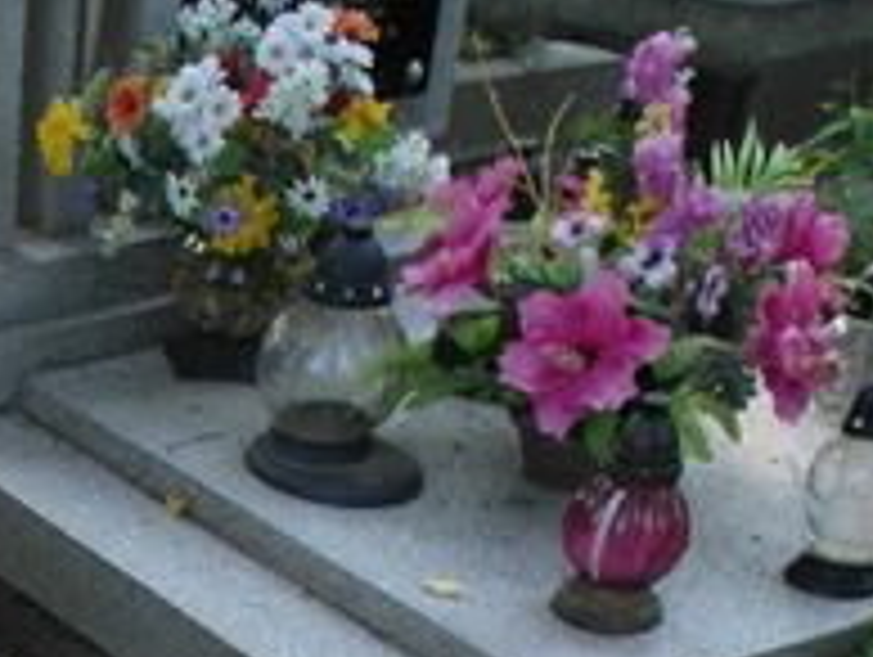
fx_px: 1995
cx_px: -410
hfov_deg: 21.1
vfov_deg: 17.0
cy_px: 968
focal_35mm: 79
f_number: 3.4
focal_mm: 5.2
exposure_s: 1/90
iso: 100
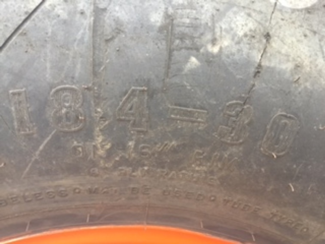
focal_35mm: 31
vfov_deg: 45.4
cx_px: 162
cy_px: 122
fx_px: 291
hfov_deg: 58.3
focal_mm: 3.3
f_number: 2.4
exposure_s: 1/30
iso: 80
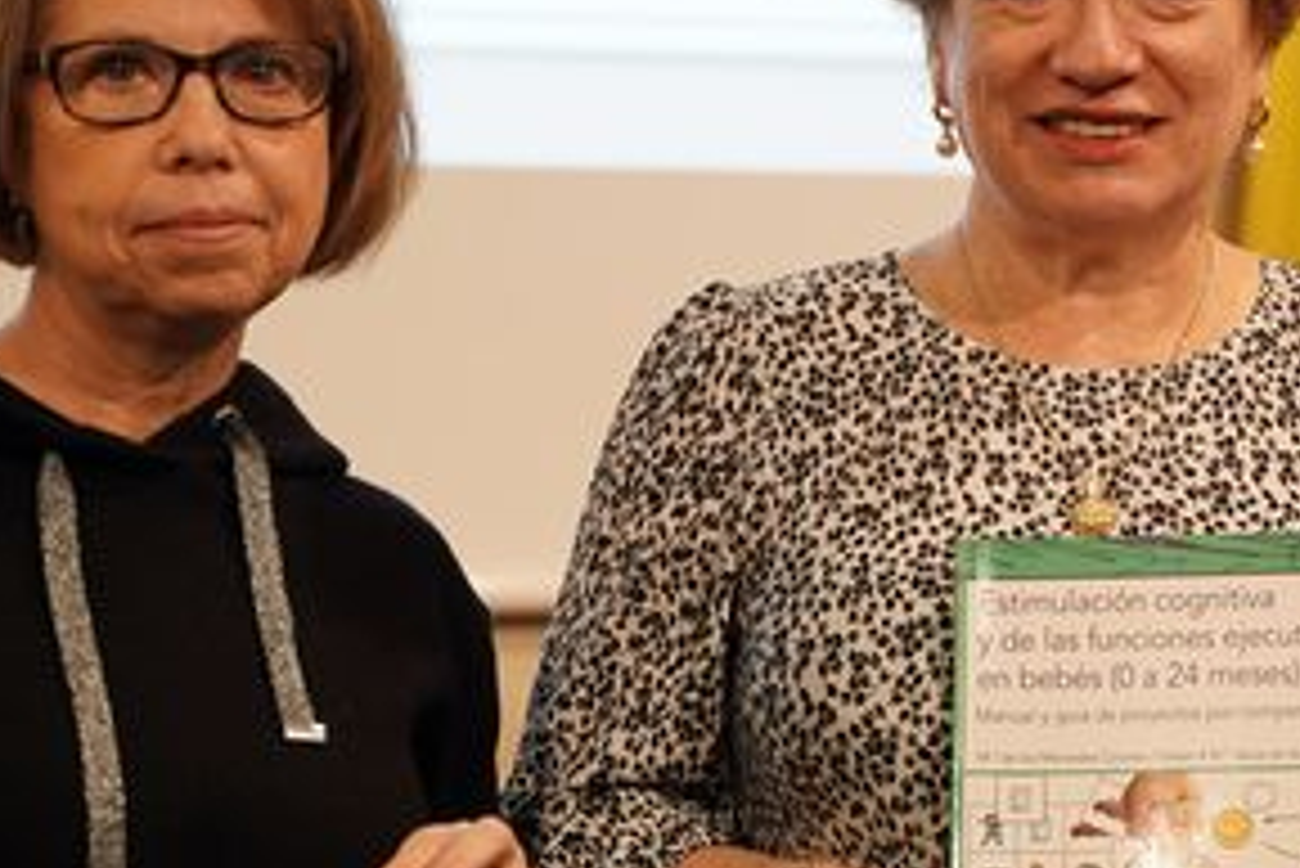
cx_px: 1116
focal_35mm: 155
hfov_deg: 13.2
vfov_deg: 8.9
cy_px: 447
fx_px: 5600
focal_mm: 56
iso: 200
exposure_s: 1/60
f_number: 2.8
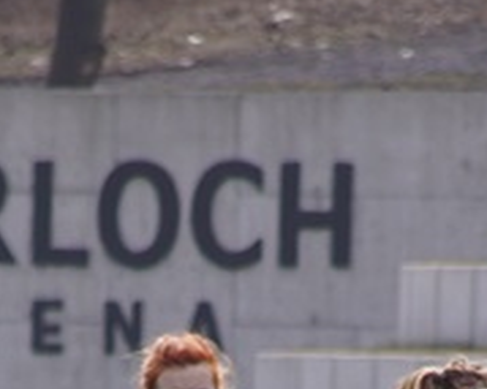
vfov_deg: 1.0
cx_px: 218
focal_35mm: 1571
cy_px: 744
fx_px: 22631
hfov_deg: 1.2
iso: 125
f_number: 6.3
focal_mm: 200
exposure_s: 1/320
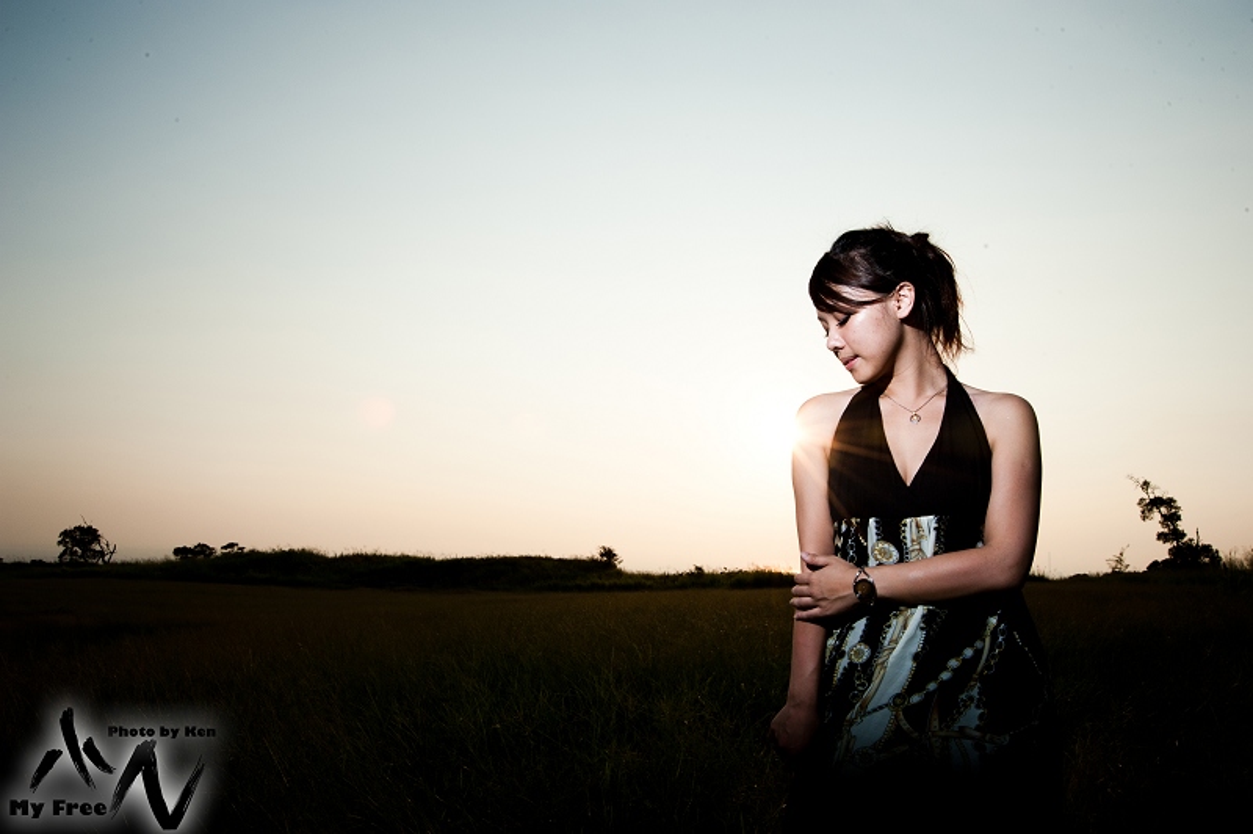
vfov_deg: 43.5
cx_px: 626
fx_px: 1043
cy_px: 417
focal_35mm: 30
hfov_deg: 62.0
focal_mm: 30
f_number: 18
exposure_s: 1/250
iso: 200
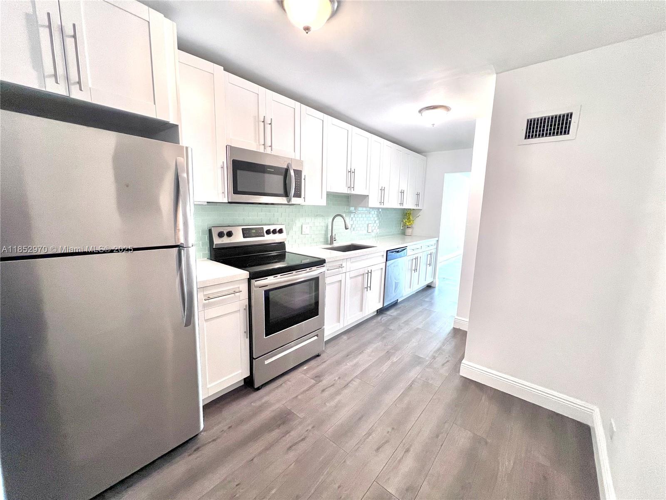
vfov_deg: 89.9
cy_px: 250
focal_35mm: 13
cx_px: 333
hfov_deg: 106.2
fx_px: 250
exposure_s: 1/60
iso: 320
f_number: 1.8
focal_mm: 1.57
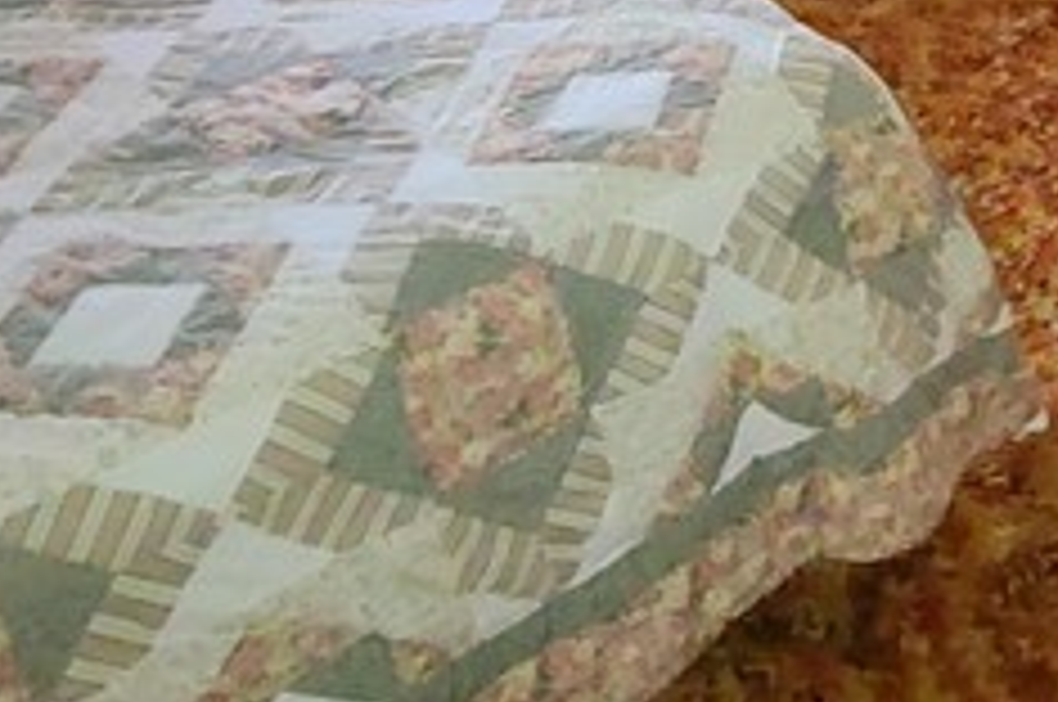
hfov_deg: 29.4
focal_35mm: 59
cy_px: -374
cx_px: 1256
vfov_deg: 19.7
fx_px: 1732
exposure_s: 1/30
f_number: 2.2
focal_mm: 2.2
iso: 640
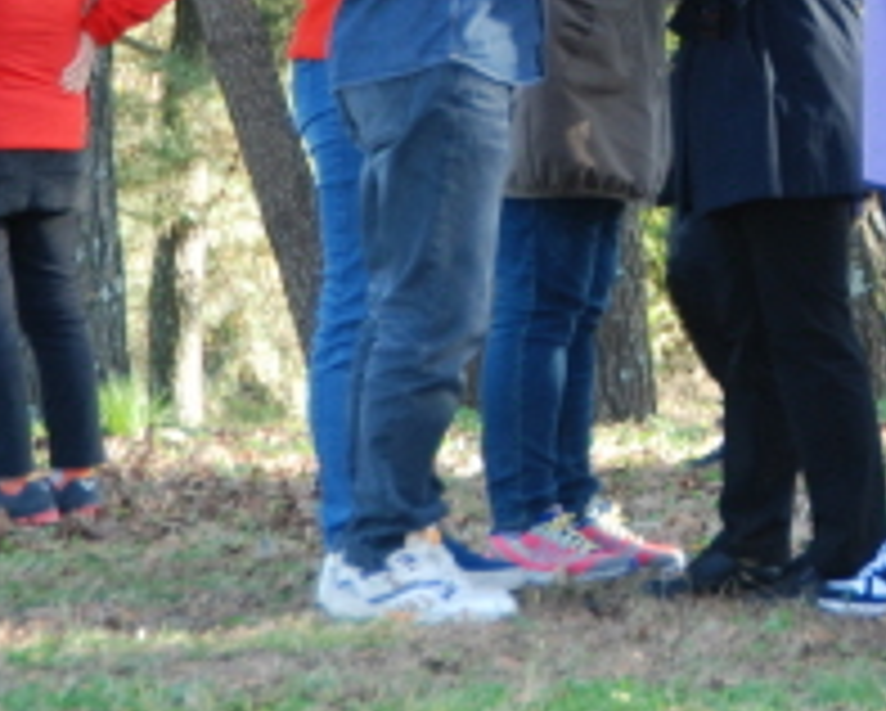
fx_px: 8662
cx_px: 1295
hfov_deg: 5.8
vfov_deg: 4.7
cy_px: -94
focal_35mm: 330
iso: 200
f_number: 5.6
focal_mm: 66
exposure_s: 1/30
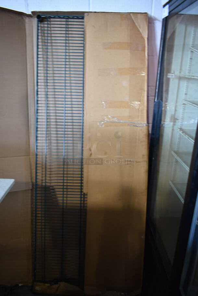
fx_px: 222
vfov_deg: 67.3
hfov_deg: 48.0
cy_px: 148
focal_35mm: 27
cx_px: 99
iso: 560
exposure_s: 1/30
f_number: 3.5
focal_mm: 18
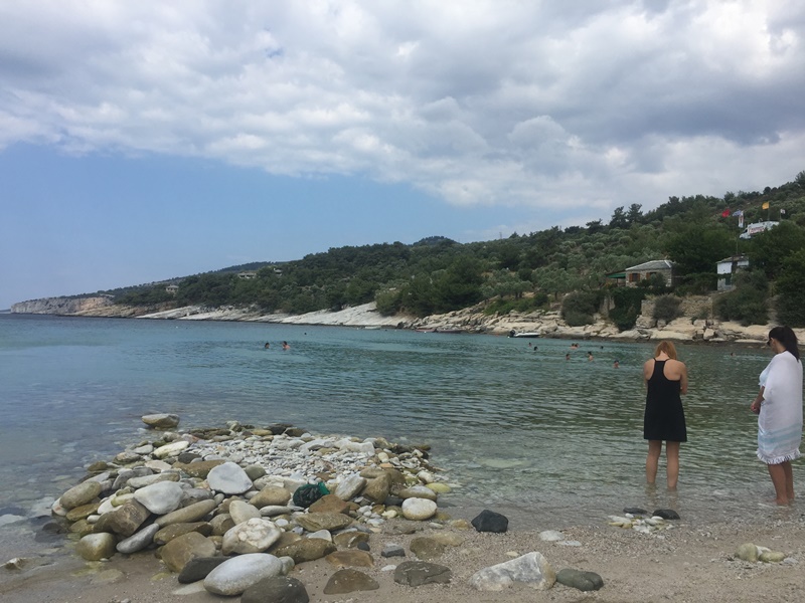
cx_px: 402
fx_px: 674
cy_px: 302
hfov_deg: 61.7
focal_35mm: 29
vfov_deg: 48.2
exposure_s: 1/2326
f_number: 2.2
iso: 32
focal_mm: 4.15
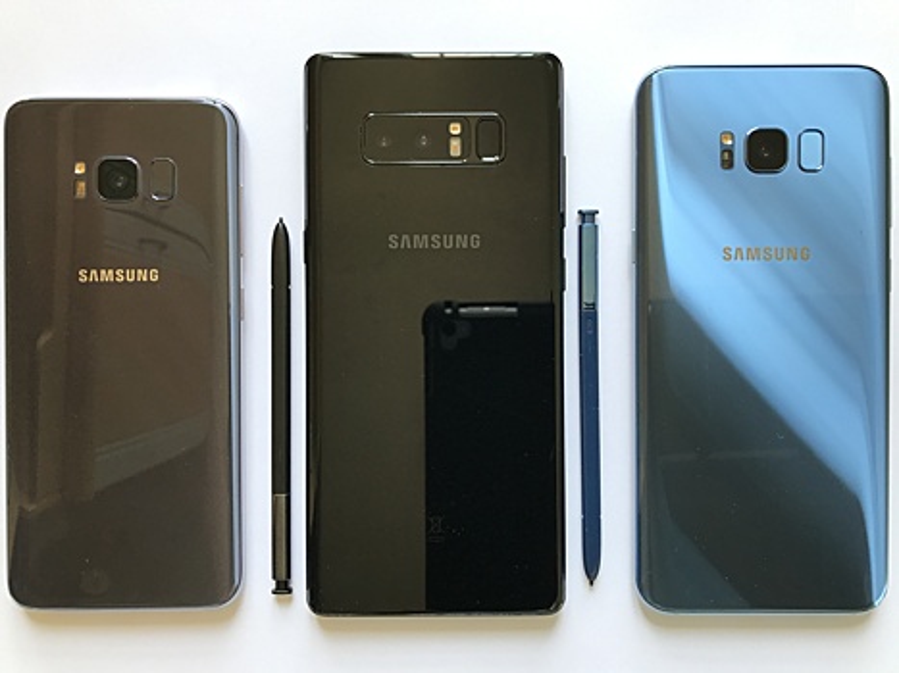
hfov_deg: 63.5
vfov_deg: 49.7
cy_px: 336
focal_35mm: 28
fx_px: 727
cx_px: 450
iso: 40
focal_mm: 3.99
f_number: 1.8
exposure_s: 1/100
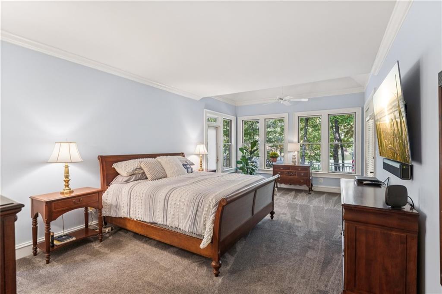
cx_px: 221
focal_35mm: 17
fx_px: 209
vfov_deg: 70.3
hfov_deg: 93.3
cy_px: 147
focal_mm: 17
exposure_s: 1/30
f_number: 5.6
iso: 400
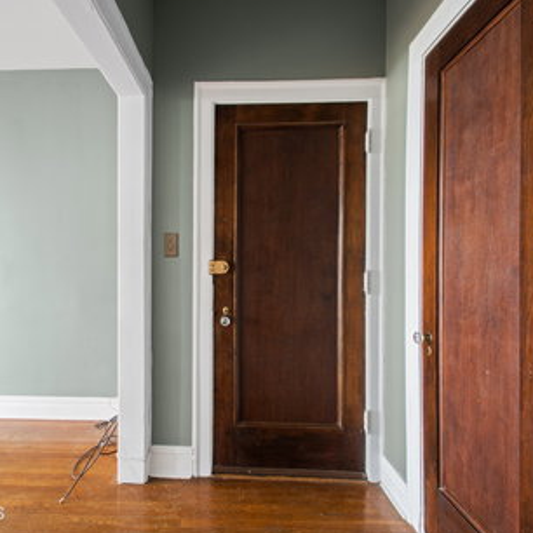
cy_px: 264
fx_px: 348
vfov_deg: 74.8
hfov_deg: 74.6
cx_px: 237
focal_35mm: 20
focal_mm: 10
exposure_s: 30
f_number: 11
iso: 100
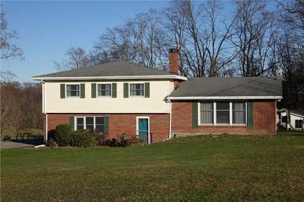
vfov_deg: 21.9
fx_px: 523
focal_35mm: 62
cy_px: 101
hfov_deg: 32.4
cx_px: 152
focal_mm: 22.85
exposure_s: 1/800
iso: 100
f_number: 5
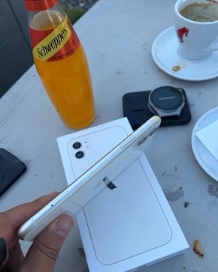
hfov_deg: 51.5
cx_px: 111
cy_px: 149
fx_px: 226
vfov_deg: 62.1
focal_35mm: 28
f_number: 1.6
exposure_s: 1/731
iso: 50
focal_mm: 5.96
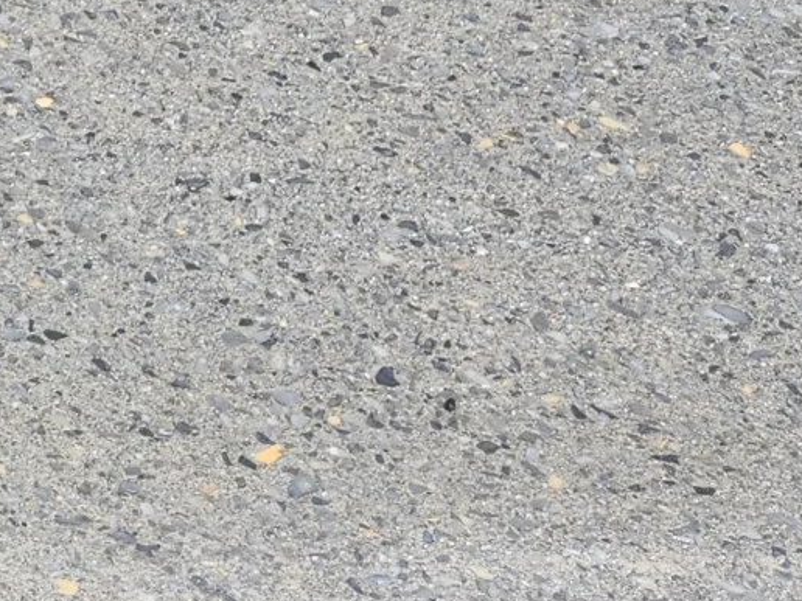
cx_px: -1024
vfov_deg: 12.6
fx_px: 2641
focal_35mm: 114
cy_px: -160
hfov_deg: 13.5
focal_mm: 5.54
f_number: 1.8
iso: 25
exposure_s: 1/1078
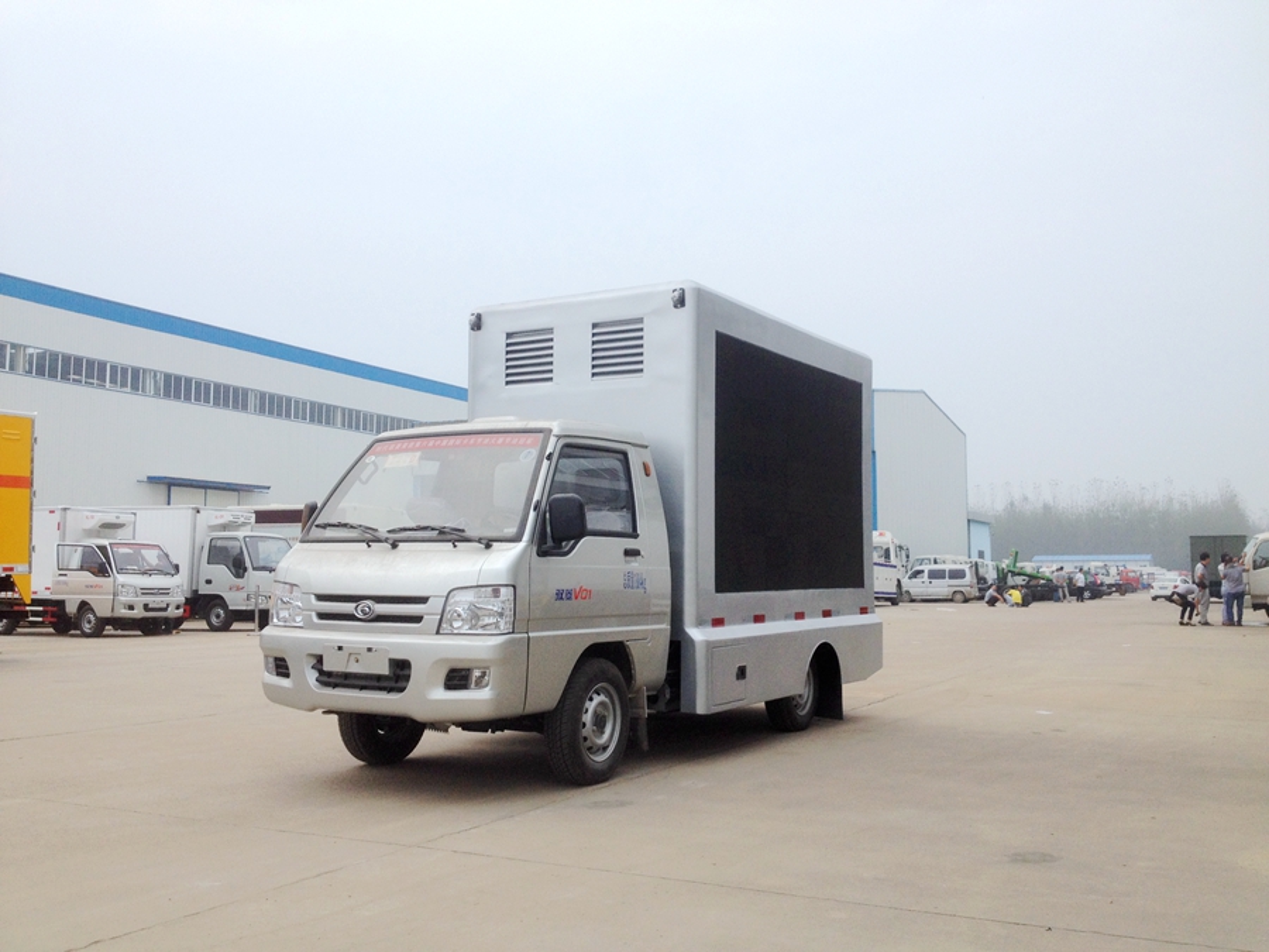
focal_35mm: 35
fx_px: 1283
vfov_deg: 40.7
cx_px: 634
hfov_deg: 52.6
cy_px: 476
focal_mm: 4.28
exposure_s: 1/294
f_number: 2.4
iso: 50
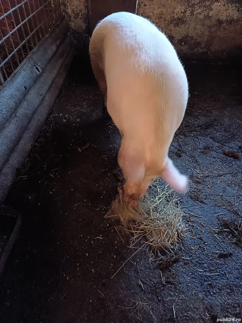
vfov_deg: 71.6
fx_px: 224
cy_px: 162
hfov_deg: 56.8
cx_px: 121
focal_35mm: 24
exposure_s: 1/14.3
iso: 9068
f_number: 1.7
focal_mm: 5.24
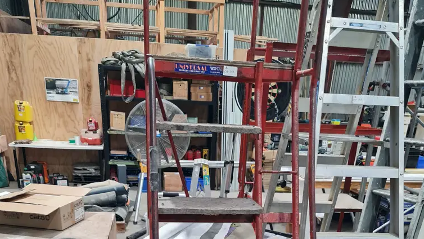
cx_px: 210
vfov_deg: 28.5
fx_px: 416
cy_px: 275
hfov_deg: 54.0
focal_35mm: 37
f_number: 1.8
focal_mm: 7
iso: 250
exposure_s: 1/100
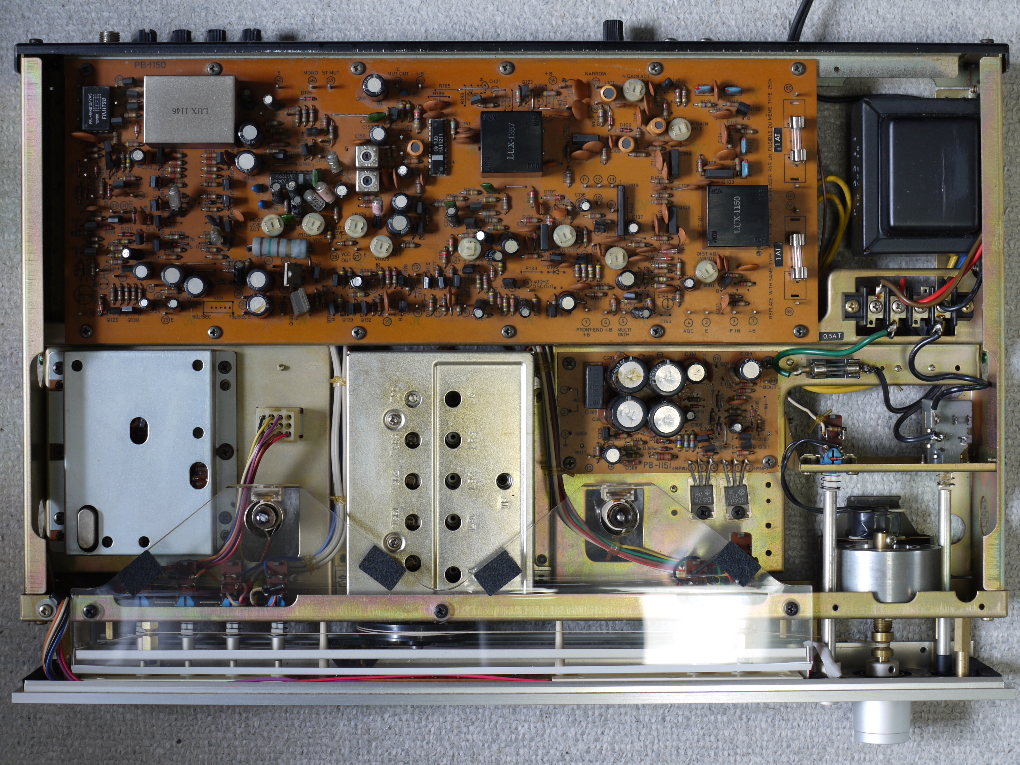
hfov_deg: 25.7
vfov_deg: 19.4
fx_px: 2239
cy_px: 382
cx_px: 510
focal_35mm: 76
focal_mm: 38
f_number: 5.6
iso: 100
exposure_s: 1/6
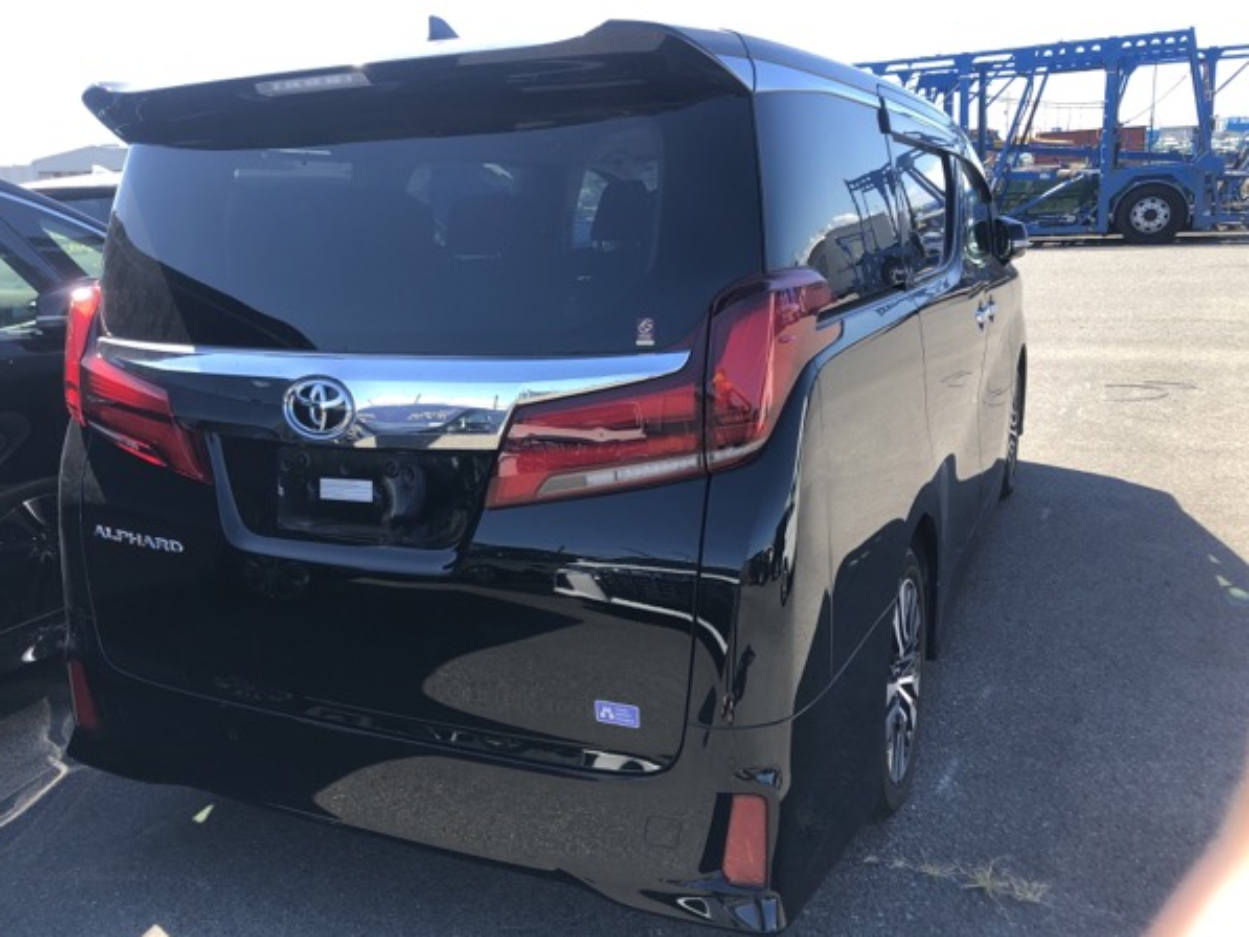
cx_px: 582
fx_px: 1083
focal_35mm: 30
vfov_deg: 46.8
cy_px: 456
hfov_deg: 59.9
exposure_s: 1/355
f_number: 1.8
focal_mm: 3.99
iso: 20
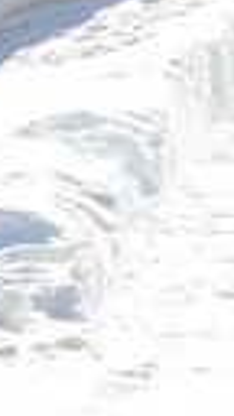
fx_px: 9453
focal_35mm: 857
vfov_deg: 2.5
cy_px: -702
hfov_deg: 1.4
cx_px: 1472
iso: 100
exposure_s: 1/400
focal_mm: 16.6
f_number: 6.3
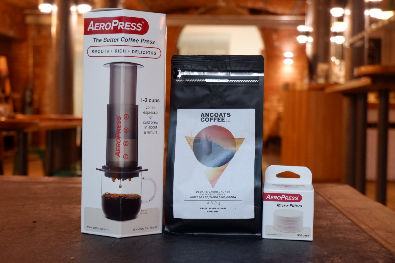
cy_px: 132
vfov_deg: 25.5
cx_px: 198
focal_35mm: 53
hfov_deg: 37.5
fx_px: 581
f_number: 5
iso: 3200
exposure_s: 1/34
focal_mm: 35.3
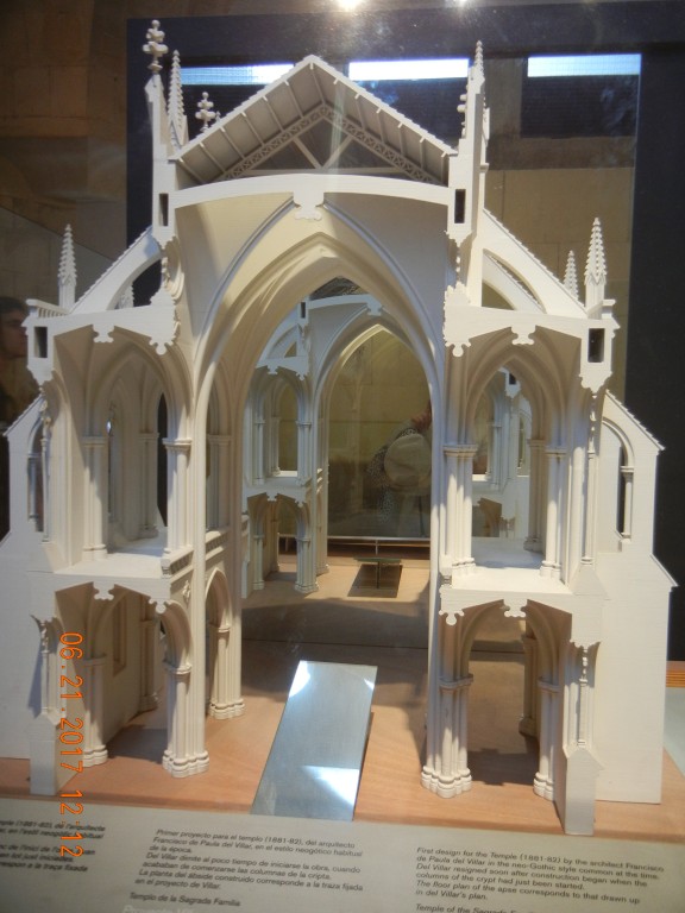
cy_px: 456
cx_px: 342
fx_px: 792
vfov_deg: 60.0
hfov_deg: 46.8
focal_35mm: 30
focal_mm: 5.4
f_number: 3.5
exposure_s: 1/30
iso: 274
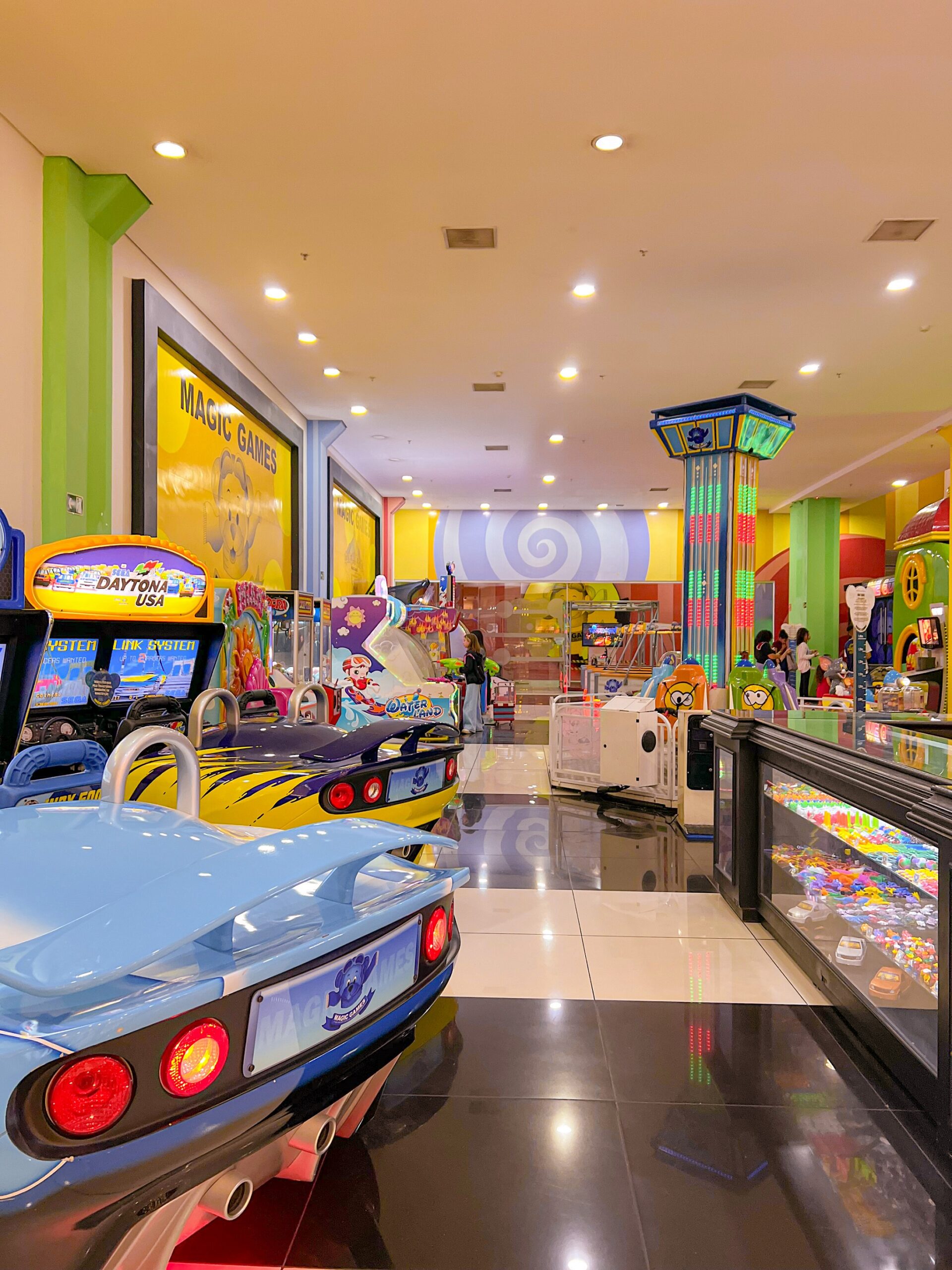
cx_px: 476
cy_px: 635
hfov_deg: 53.1
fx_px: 953
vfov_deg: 67.3
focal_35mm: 26
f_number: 1.5
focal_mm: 5.7
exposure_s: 1/60
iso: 400
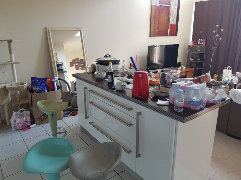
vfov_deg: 53.1
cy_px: 90
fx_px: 181
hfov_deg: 67.3
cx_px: 120
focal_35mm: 26
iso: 40
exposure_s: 1/50
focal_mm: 4.2
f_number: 1.7
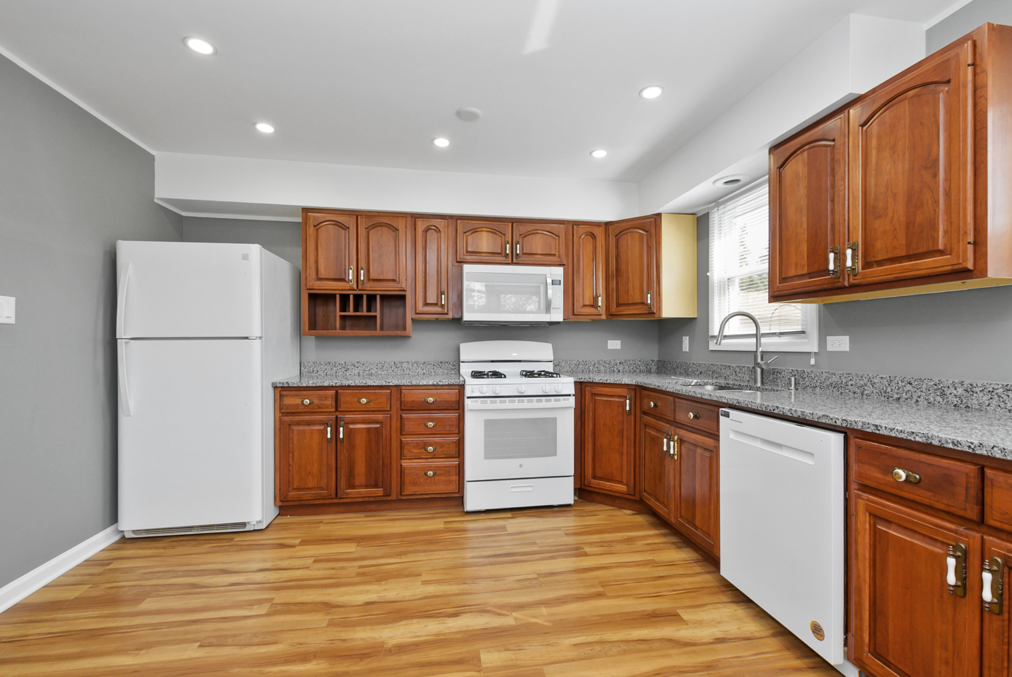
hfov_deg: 100.4
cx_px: 506
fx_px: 422
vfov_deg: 77.4
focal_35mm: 15
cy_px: 338
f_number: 8
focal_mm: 10
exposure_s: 1/30
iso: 320
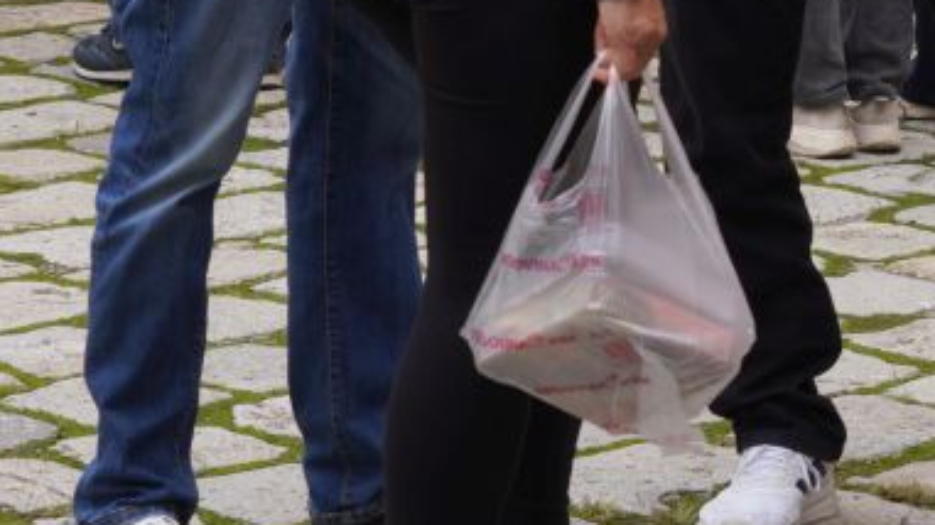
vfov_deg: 6.0
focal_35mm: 201
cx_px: 818
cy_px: -157
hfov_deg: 10.7
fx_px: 4977
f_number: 4
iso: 100
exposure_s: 1/160
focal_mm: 32.8
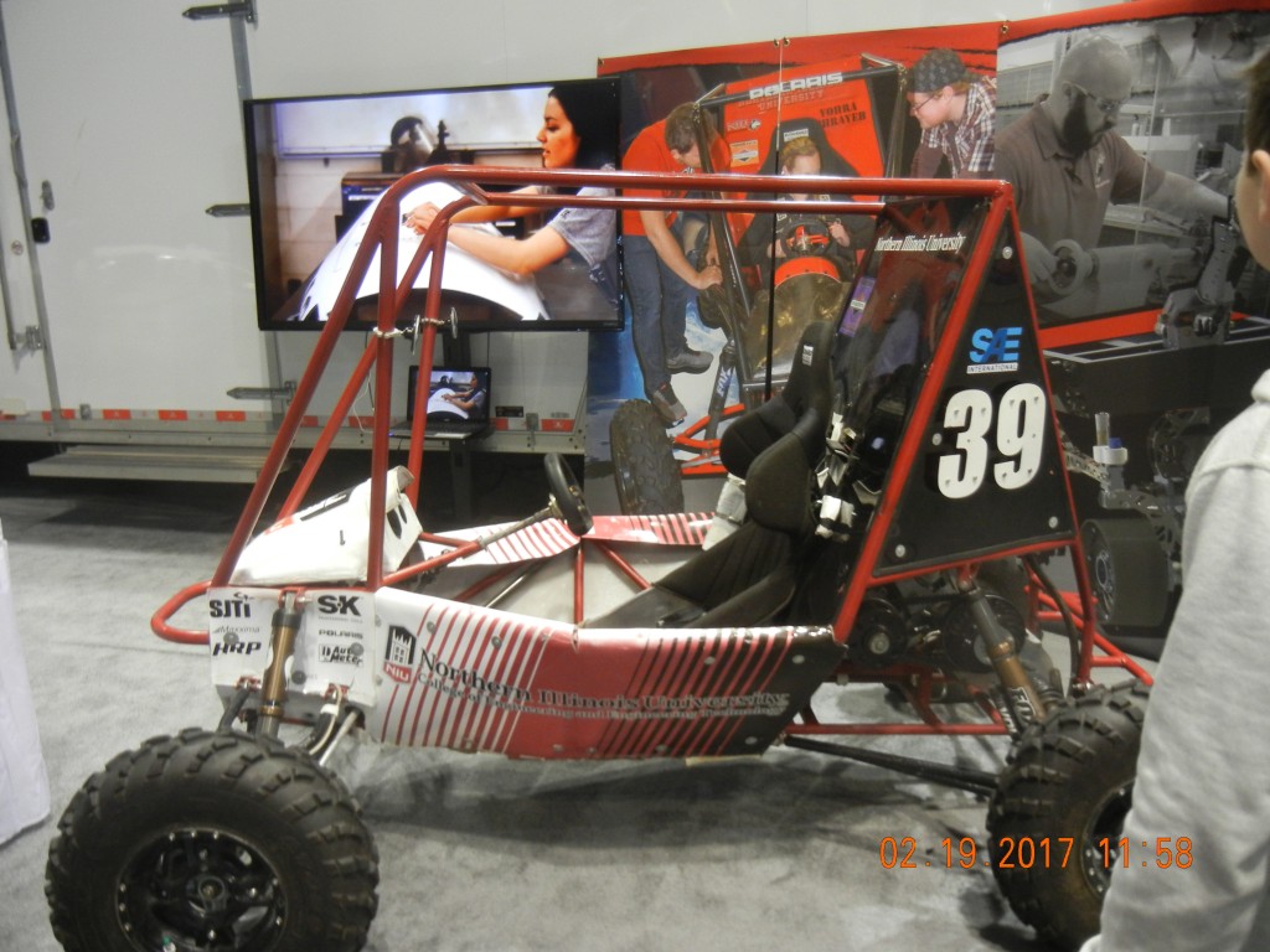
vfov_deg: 46.8
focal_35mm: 30
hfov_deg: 60.0
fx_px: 1101
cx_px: 635
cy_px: 476
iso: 400
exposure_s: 1/21.4
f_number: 3.5
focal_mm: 5.4
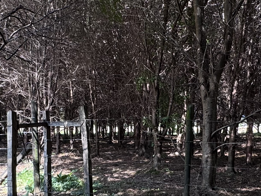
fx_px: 347
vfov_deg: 31.1
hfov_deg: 41.2
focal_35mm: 46
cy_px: 143
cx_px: 120
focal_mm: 2.22
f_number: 2.2
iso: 64
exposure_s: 1/99
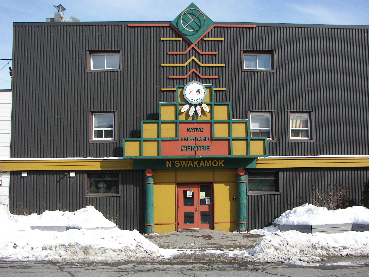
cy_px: 138
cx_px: 184
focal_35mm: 37
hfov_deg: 50.1
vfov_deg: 38.7
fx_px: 394
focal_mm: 6.1
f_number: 4
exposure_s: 1/640
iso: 64
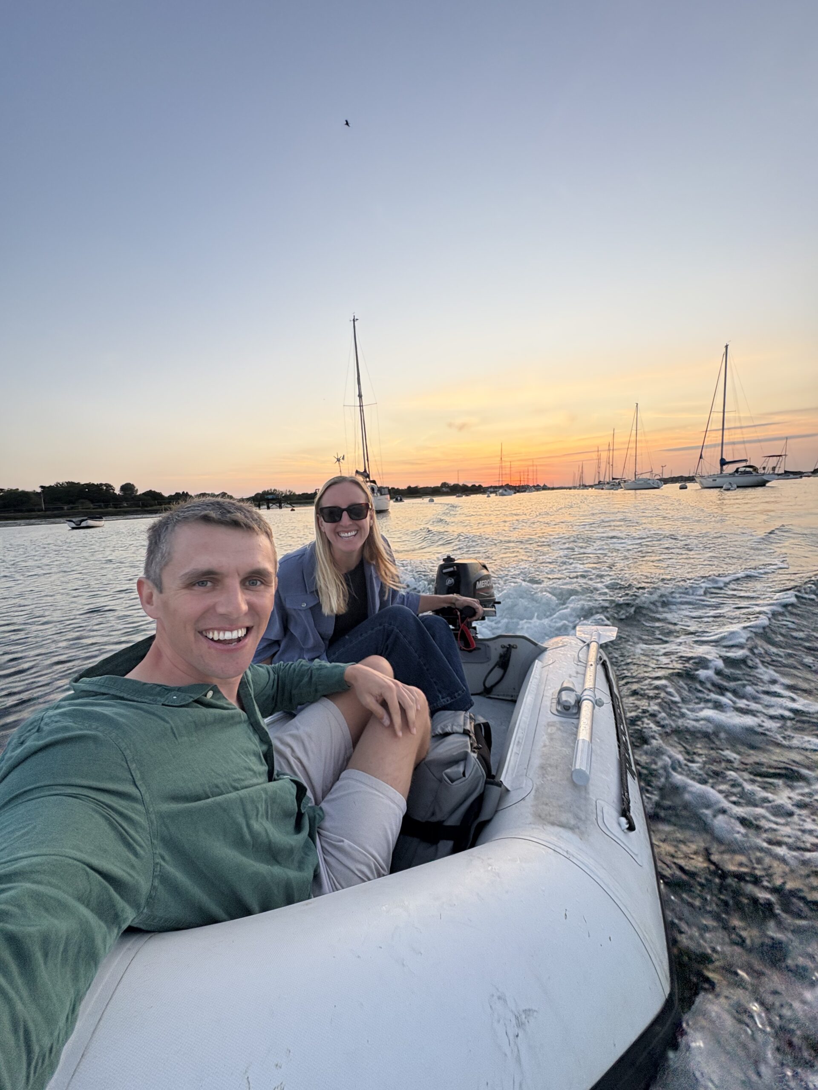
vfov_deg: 102.1
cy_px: 545
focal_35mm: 14
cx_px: 409
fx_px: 441
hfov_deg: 85.7
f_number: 2.2
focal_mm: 2.22
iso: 64
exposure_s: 1/121
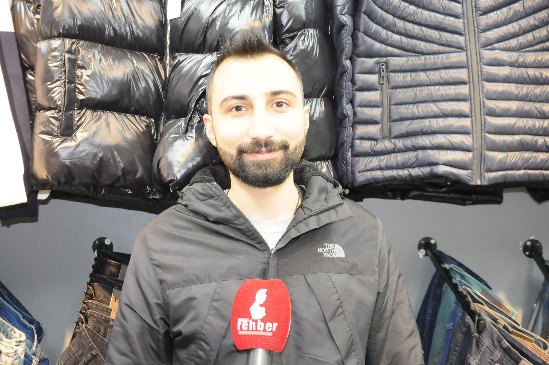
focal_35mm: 42
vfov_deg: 31.8
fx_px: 640
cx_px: 274
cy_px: 182
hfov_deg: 46.4
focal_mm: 28
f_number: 5.6
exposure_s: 1/60
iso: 3200
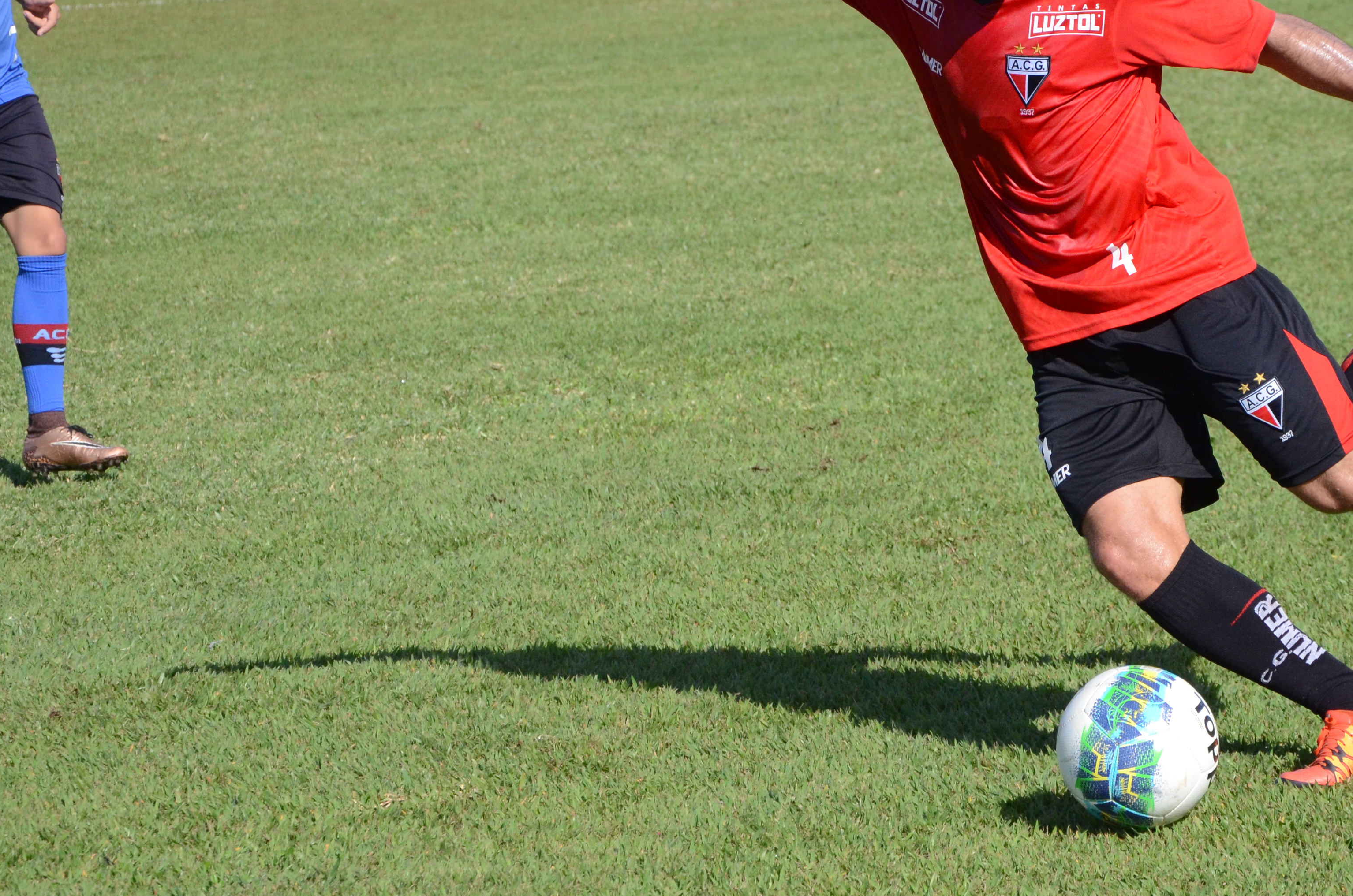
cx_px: 916
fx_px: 5963
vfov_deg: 8.6
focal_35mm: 159
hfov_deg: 12.9
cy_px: 306
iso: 1000
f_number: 5.6
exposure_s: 1/4000
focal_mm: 66
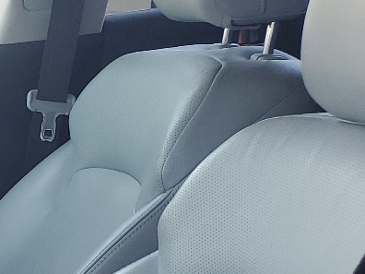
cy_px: 475
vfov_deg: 12.9
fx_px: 1107
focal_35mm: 105
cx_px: -329
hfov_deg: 15.5
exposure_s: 1/125
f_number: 1.5
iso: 50
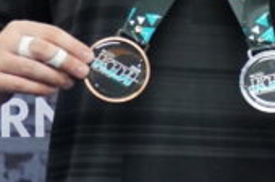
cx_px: 573
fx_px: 1450
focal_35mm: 190
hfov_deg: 9.9
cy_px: 4
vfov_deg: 7.2
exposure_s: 1/160
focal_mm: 21
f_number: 4
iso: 2500
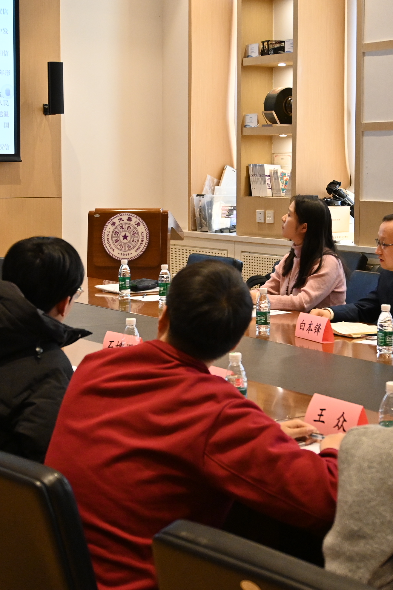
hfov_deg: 18.5
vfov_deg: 27.5
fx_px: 1203
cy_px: 273
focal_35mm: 73
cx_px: 183
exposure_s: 1/125
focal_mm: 27.5
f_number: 3.8
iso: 1250
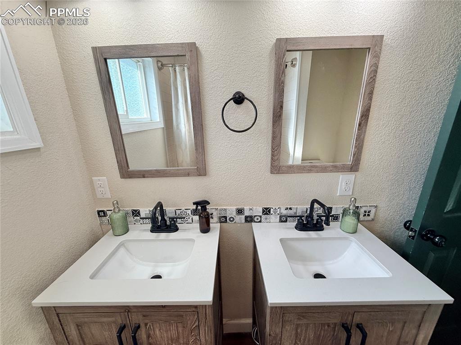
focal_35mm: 14
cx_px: 230
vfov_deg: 85.6
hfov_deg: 102.1
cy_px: 172
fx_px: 186
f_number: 2.2
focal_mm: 2.22
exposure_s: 1/167
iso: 64
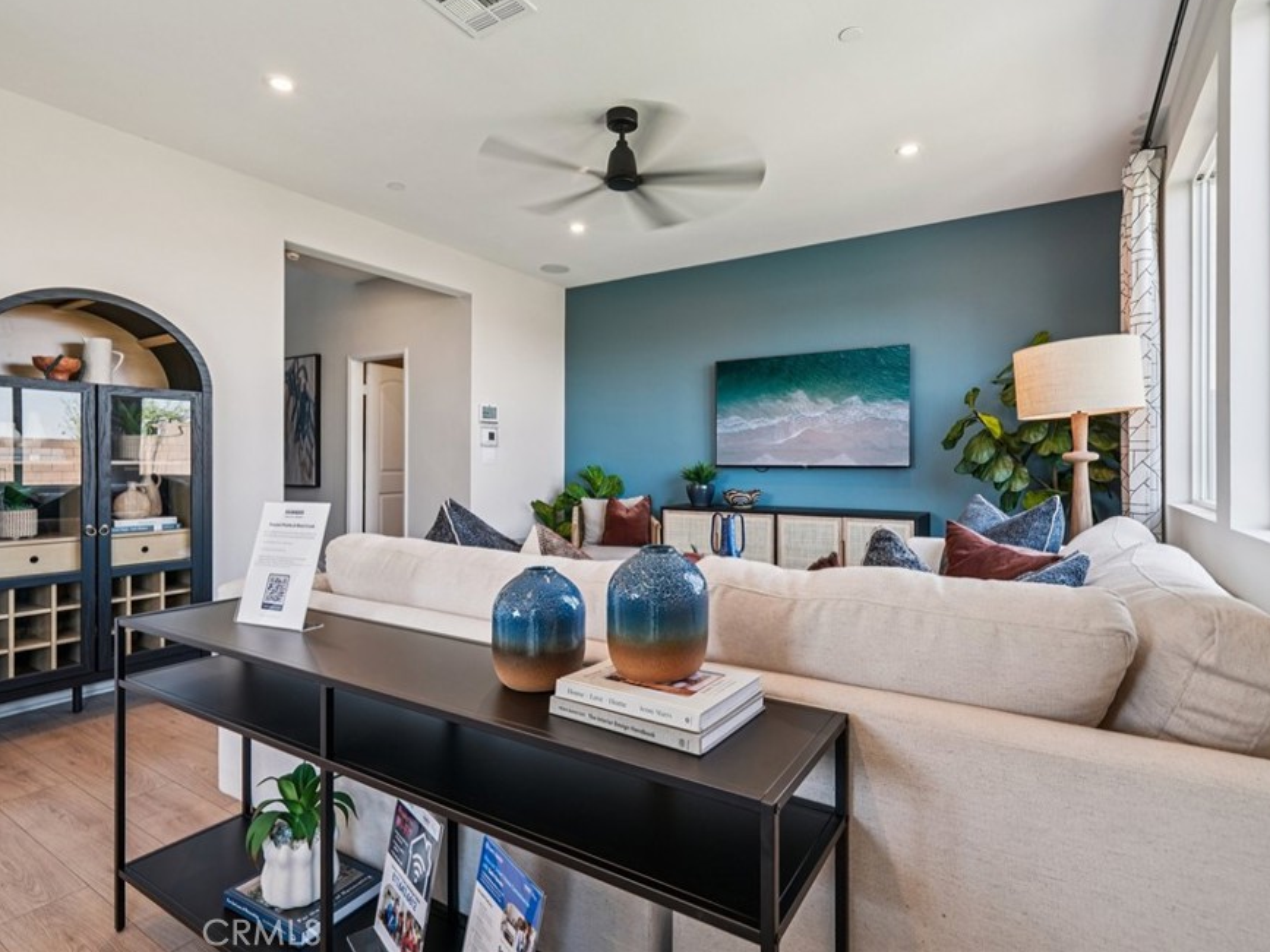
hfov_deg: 91.0
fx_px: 624
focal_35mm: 17
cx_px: 653
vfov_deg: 74.7
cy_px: 455
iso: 400
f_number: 8
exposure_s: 1/25
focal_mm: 15
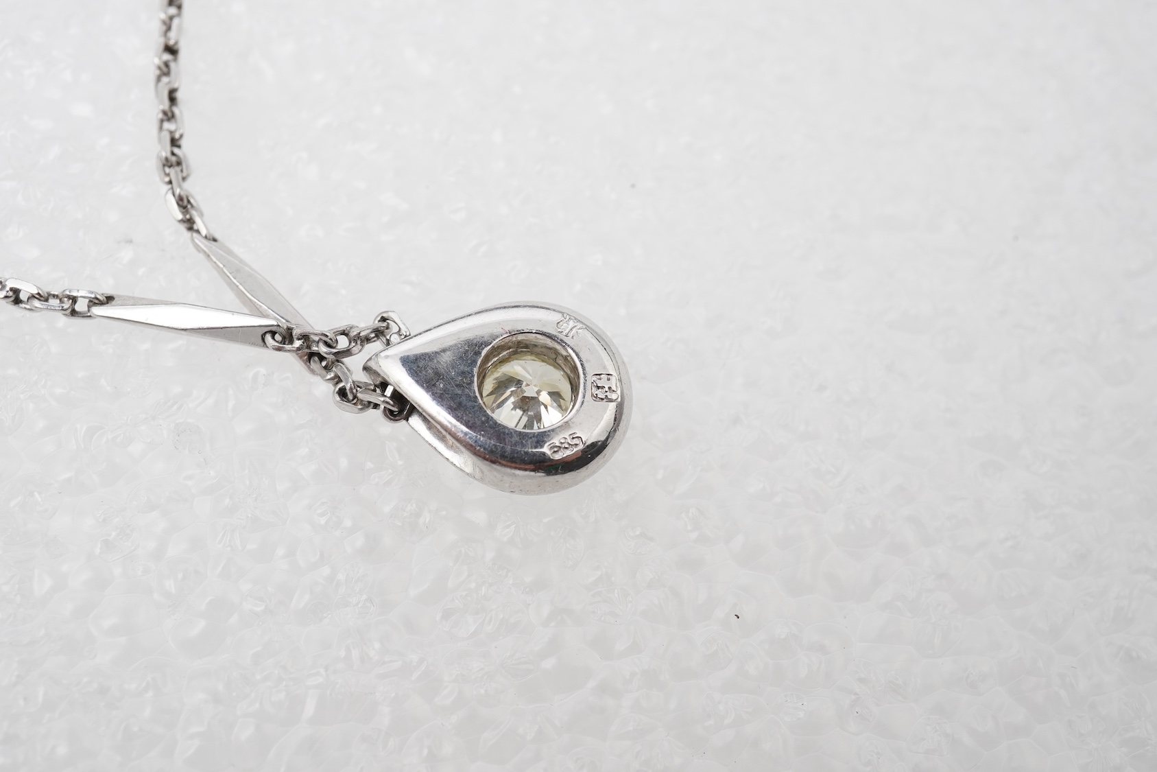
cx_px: 578
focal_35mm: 45
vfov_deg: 29.9
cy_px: 386
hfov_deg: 43.6
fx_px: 1446
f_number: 16
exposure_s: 1/125
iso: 400
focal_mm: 30
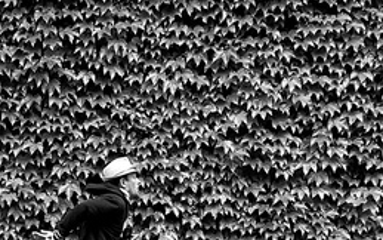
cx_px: 16
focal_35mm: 59
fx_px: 616
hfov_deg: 32.3
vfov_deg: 20.4
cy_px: 298
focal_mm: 10
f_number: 7.1
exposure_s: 1/200
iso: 400
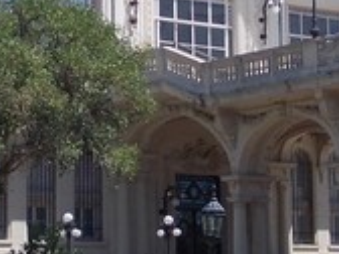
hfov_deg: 11.4
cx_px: 71
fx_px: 1694
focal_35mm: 173
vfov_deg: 8.5
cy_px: -22
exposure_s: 1/320
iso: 80
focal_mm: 5.3
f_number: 6.2
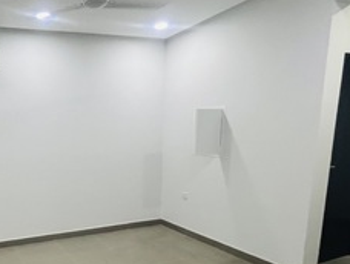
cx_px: 39
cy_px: 179
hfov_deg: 58.2
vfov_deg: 52.1
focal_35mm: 26
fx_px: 263
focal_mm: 1.57
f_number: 1.8
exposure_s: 1/97
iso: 250
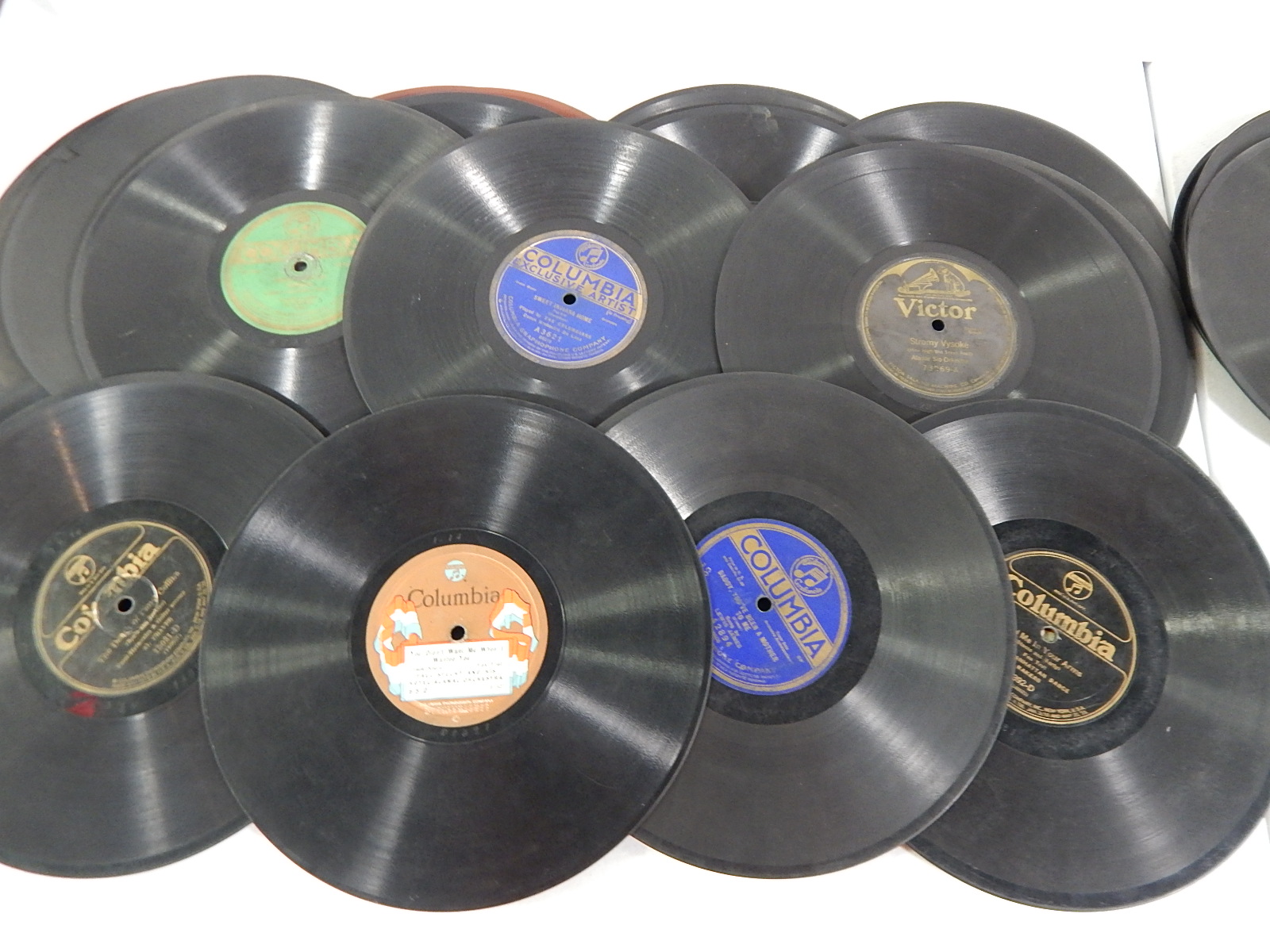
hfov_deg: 69.4
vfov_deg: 54.9
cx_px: 635
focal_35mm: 25
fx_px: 917
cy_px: 476
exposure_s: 1/20
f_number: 3.1
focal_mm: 4.5
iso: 400
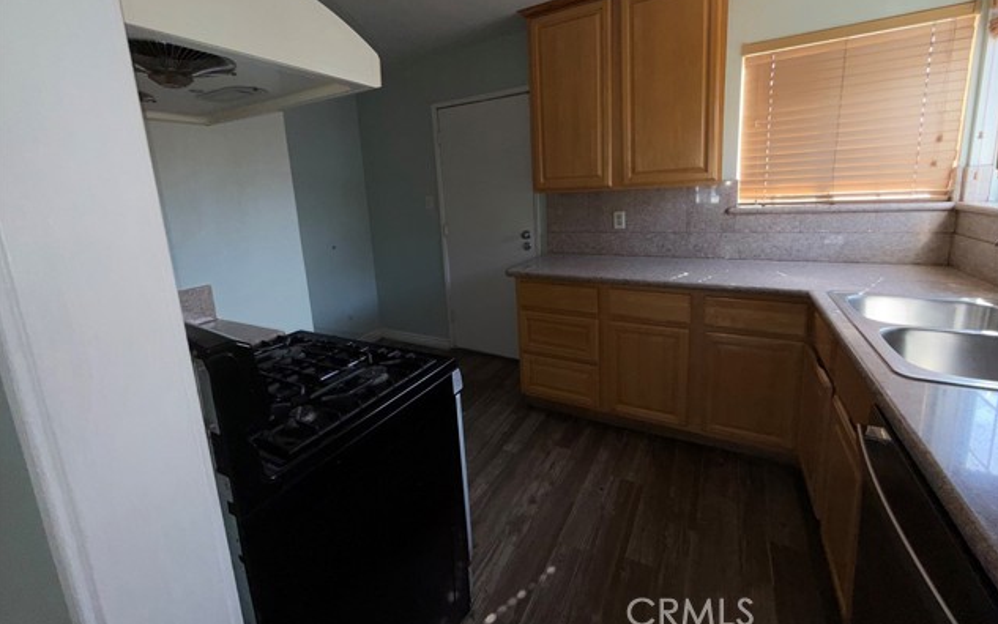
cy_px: 257
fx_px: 408
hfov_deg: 101.4
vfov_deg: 74.2
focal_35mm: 15
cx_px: 501
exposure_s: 1/101
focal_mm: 2.22
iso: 40
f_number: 2.2
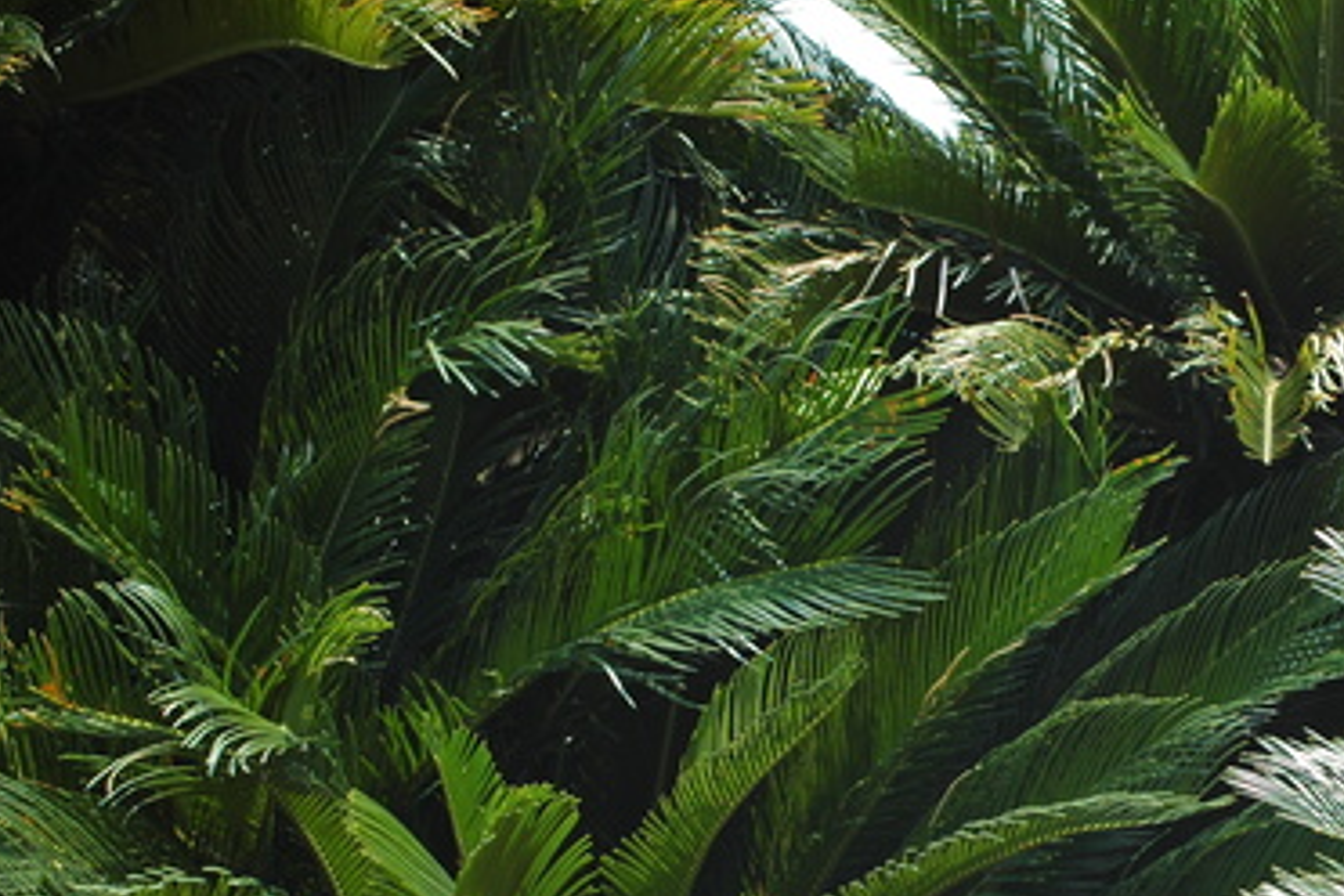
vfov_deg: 10.6
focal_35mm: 129
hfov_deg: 15.7
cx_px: 1134
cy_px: 737
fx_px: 4816
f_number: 5.6
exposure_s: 1/125
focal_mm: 50
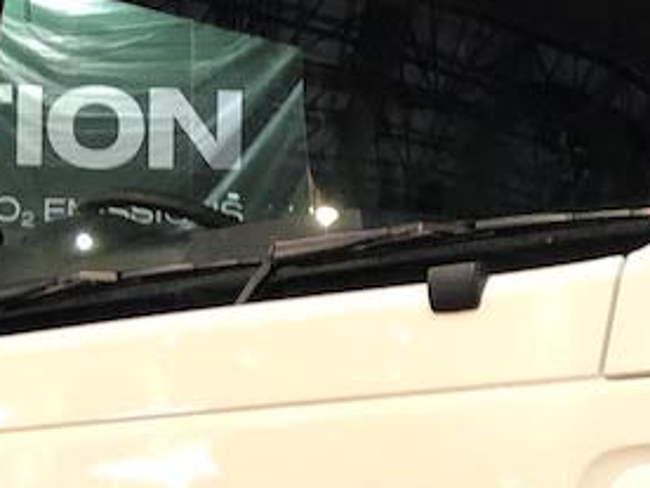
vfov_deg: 11.2
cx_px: 909
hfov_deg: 14.4
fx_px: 2441
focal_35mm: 130
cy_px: 547
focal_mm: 4
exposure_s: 1/17
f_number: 1.8
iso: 64
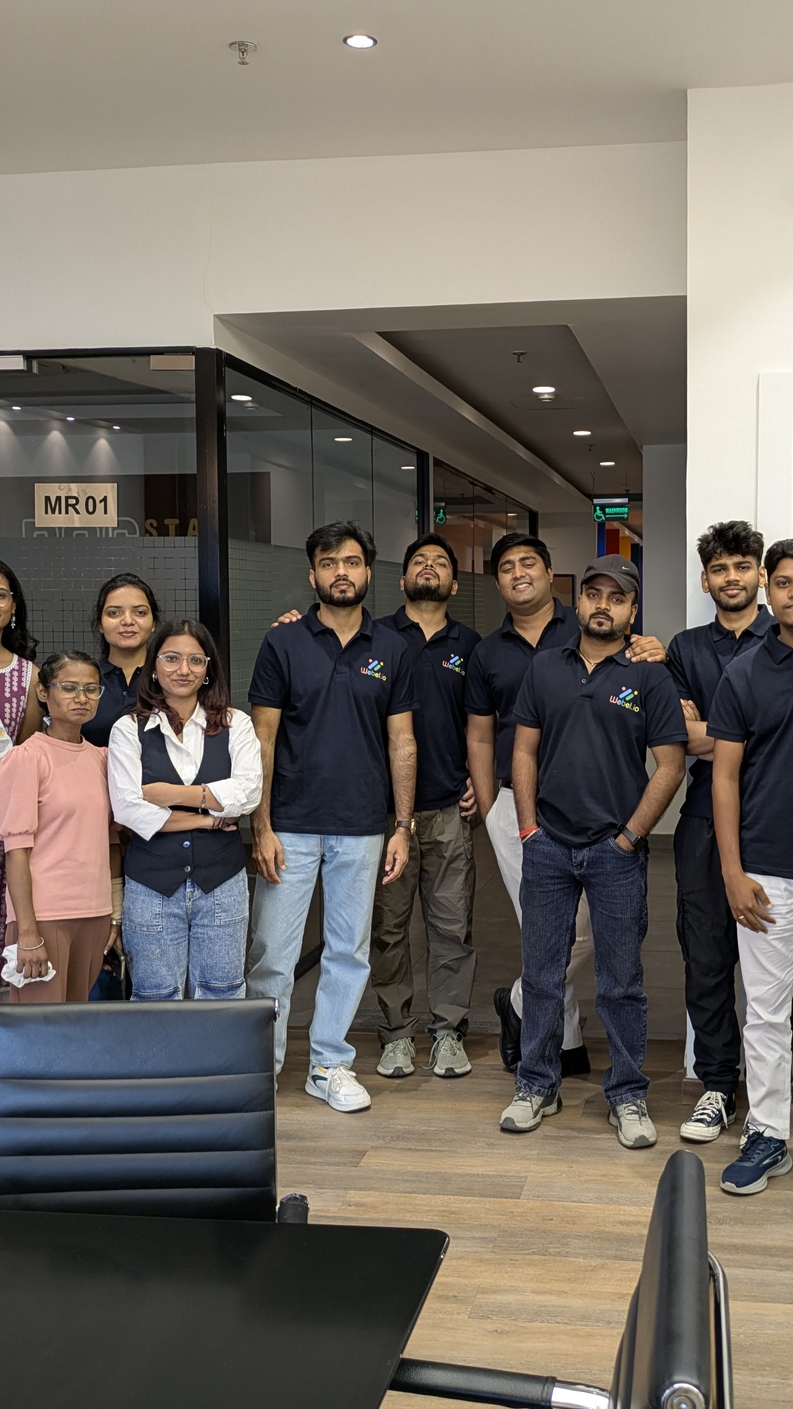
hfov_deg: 31.7
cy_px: 693
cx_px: 542
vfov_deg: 54.0
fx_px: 1383
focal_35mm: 37
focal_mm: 5.43
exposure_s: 1/33.3
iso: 55
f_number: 1.89
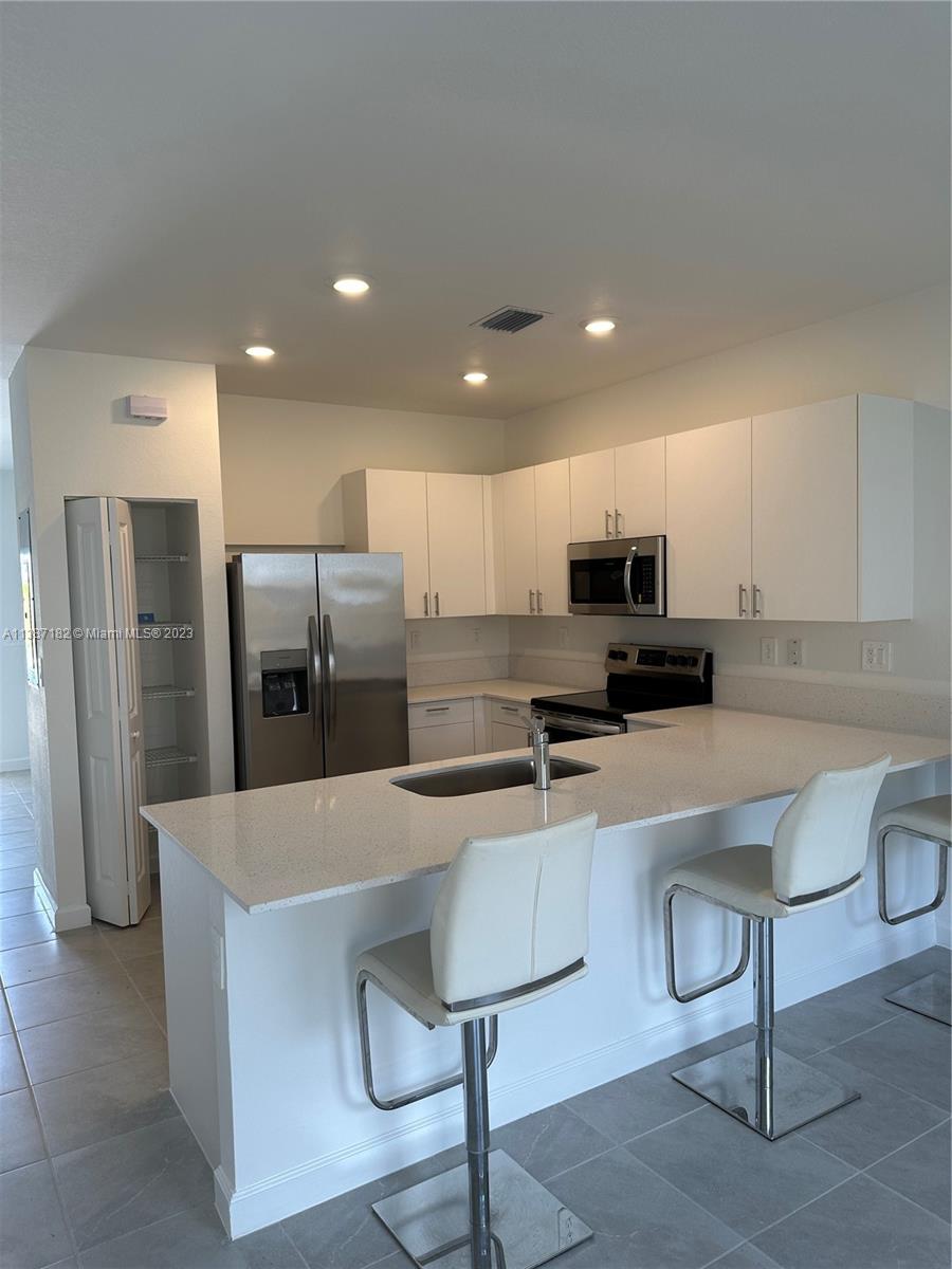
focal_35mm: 24
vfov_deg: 71.6
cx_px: 476
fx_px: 880
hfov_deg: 56.8
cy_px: 634
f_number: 1.78
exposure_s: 1/128
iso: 64
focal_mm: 6.86
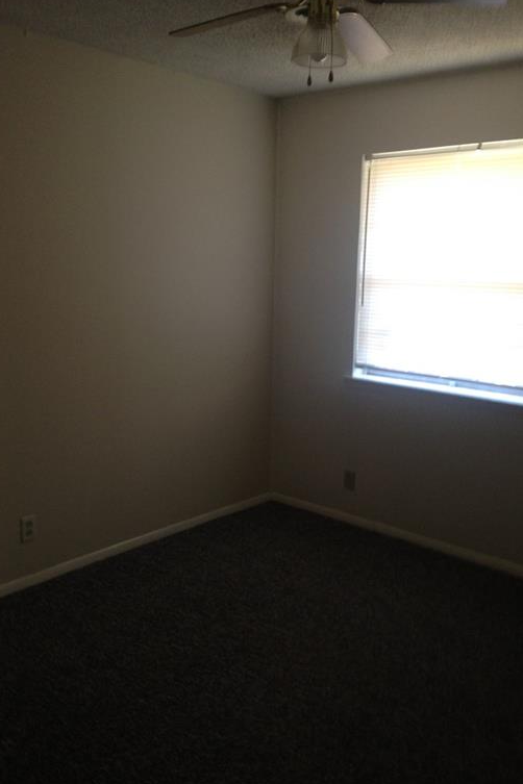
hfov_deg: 37.8
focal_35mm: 35
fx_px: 763
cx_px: 242
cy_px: 387
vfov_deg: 54.4
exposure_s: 1/20
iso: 100
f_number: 2.4
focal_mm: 4.12
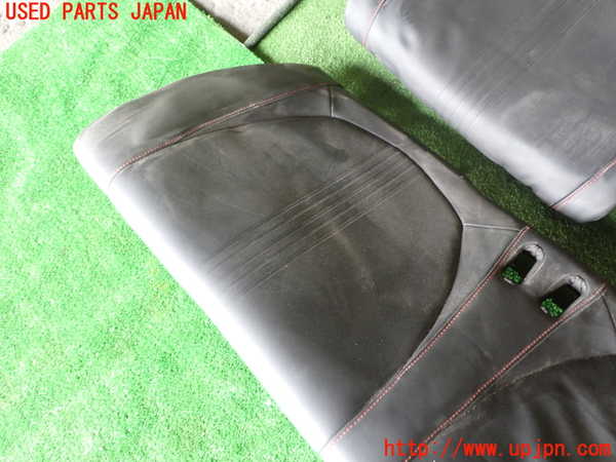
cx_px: 308
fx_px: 534
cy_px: 231
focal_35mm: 30
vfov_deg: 46.8
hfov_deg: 60.0
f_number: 2.3
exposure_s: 1/50
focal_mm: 5.4
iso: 200
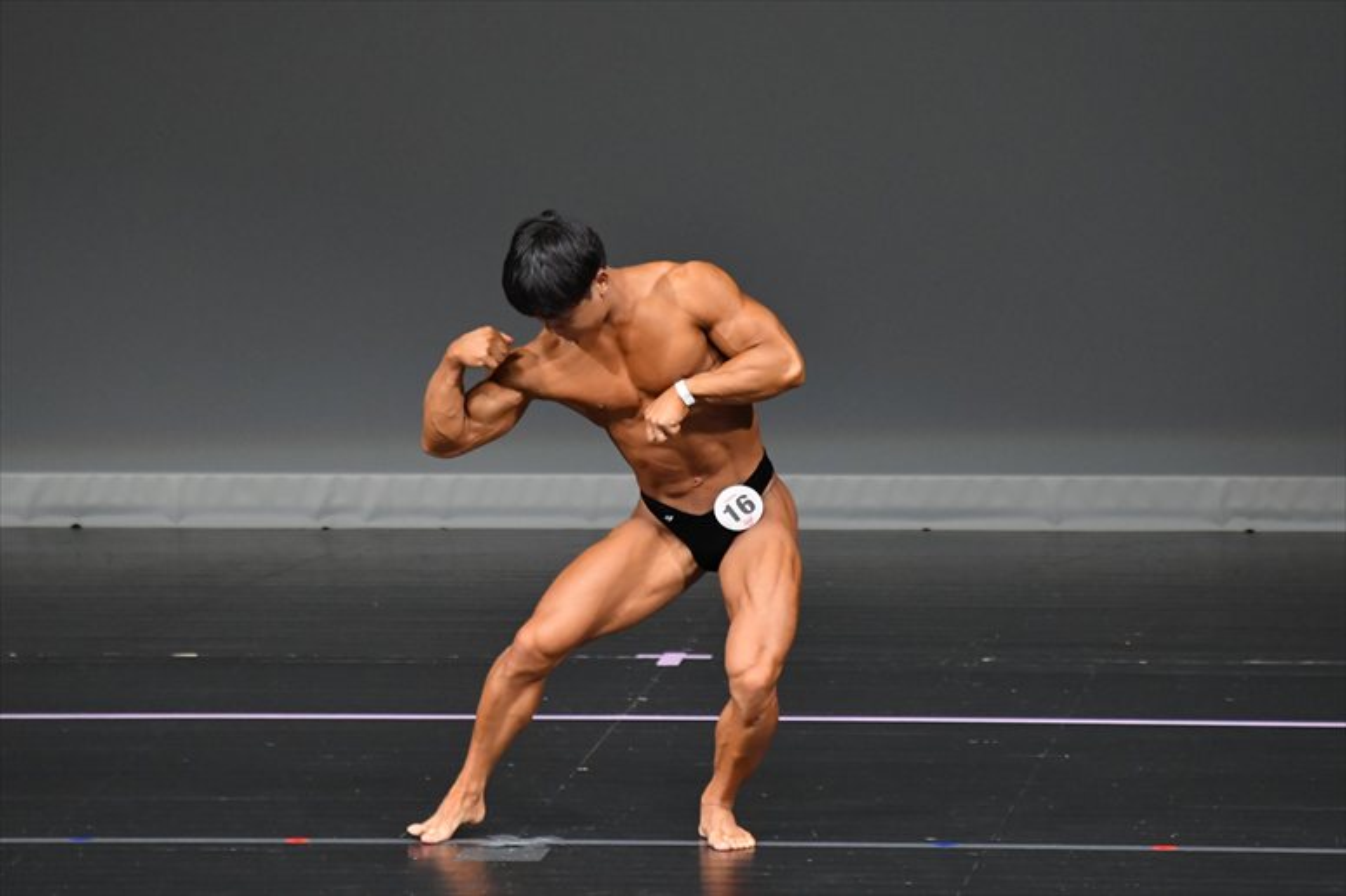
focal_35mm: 375
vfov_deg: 3.7
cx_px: 673
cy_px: 448
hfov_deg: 5.5
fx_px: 14014
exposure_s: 1/400
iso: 4000
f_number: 5.6
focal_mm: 250
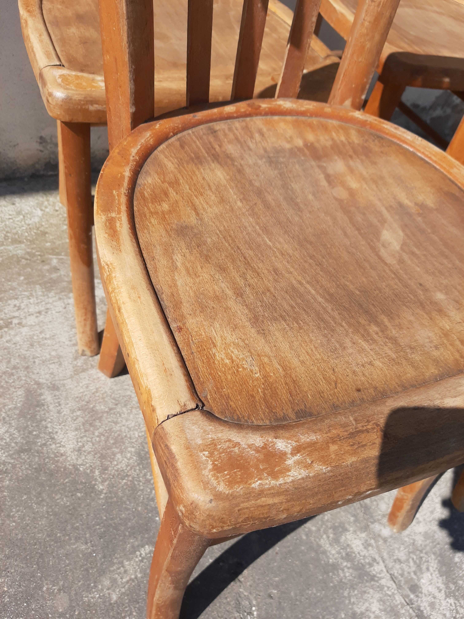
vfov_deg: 67.3
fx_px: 465
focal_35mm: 26
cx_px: 232
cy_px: 310
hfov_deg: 53.1
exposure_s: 1/2639
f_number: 1.7
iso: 40
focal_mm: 3.93
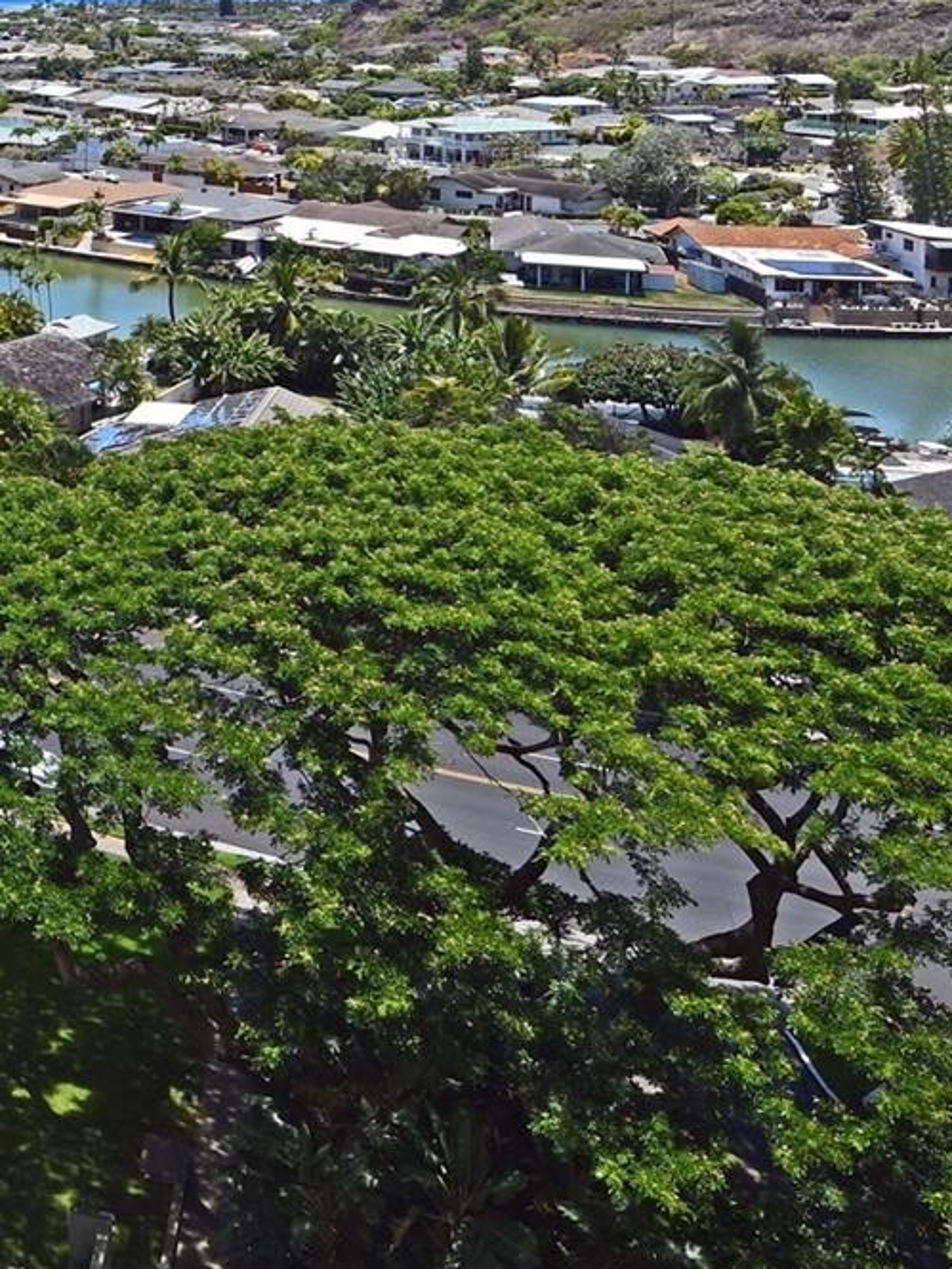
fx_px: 1356
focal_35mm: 37
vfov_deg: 48.1
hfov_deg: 30.1
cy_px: 307
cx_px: -305
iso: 140
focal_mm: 11
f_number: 8
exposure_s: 1/250
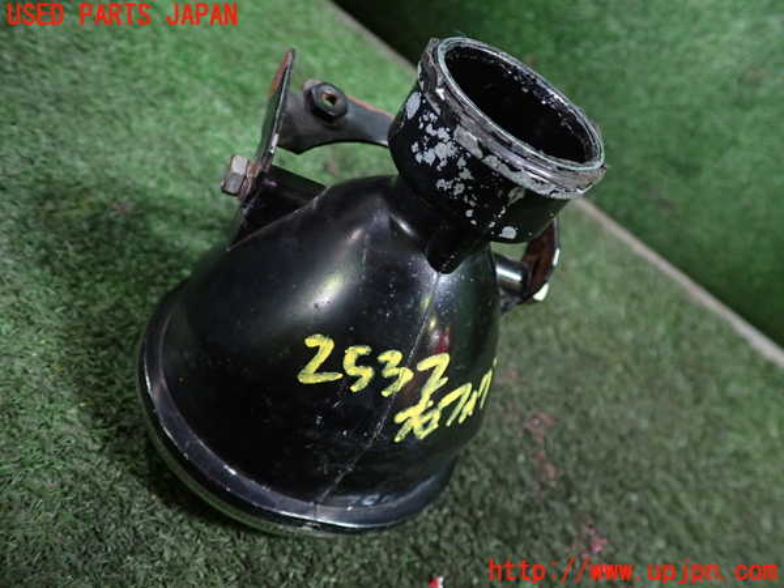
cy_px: 294
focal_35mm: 30
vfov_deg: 46.8
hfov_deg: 60.0
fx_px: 679
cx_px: 392
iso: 400
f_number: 2.3
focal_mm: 5.4
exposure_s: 1/30
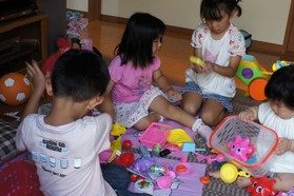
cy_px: 76
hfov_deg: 45.0
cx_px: 184
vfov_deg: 31.1
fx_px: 351
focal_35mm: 43
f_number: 11
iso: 1600
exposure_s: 1/20
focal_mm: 20
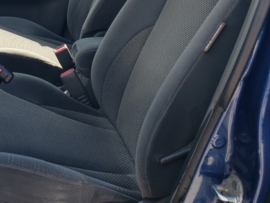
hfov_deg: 30.6
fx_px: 460
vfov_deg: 24.2
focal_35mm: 59
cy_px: 26
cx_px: 7
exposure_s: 1/714
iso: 50
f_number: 1.5
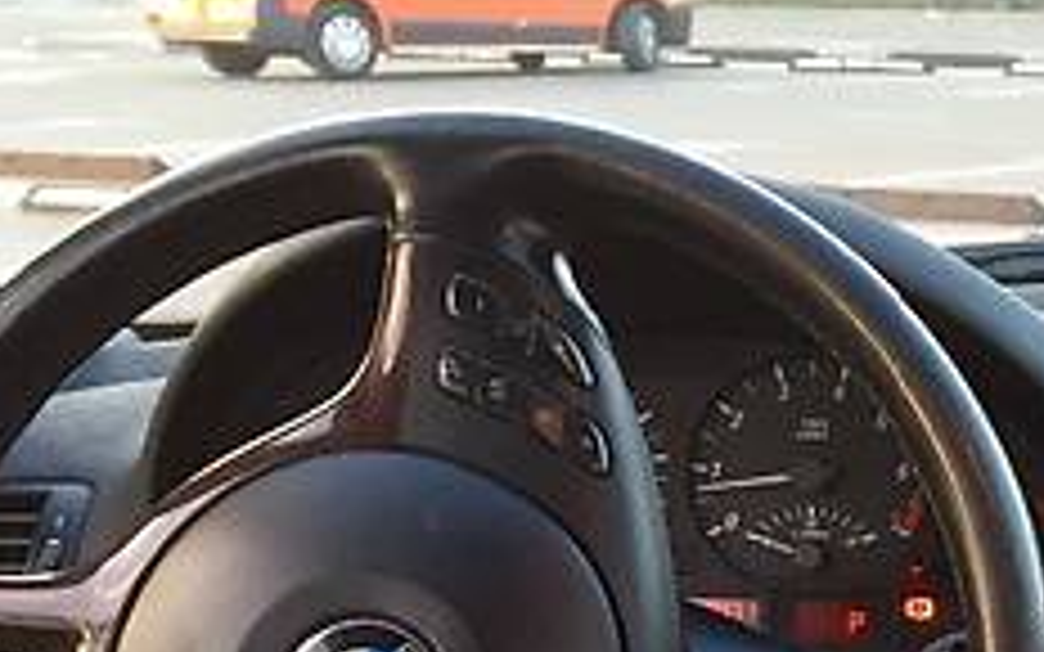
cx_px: 1570
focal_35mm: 106
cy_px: 944
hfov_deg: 17.6
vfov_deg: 11.9
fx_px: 3016
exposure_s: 1/33
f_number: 2.2
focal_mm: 4.2
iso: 80
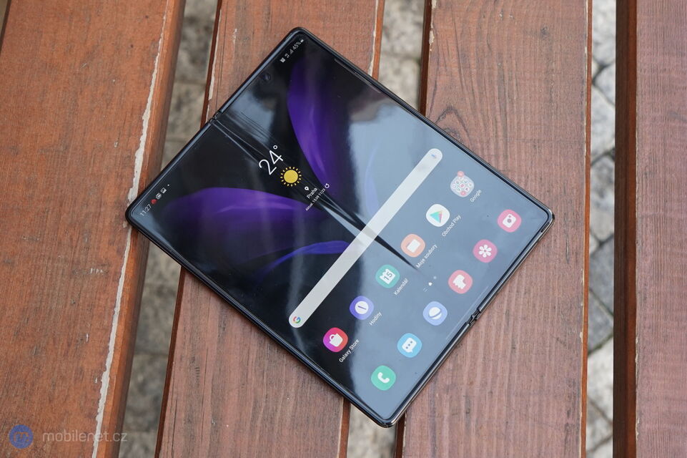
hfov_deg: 50.7
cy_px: 229
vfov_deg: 35.0
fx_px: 725
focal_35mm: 38
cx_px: 344
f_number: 6.3
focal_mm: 38
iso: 1000
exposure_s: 1/250
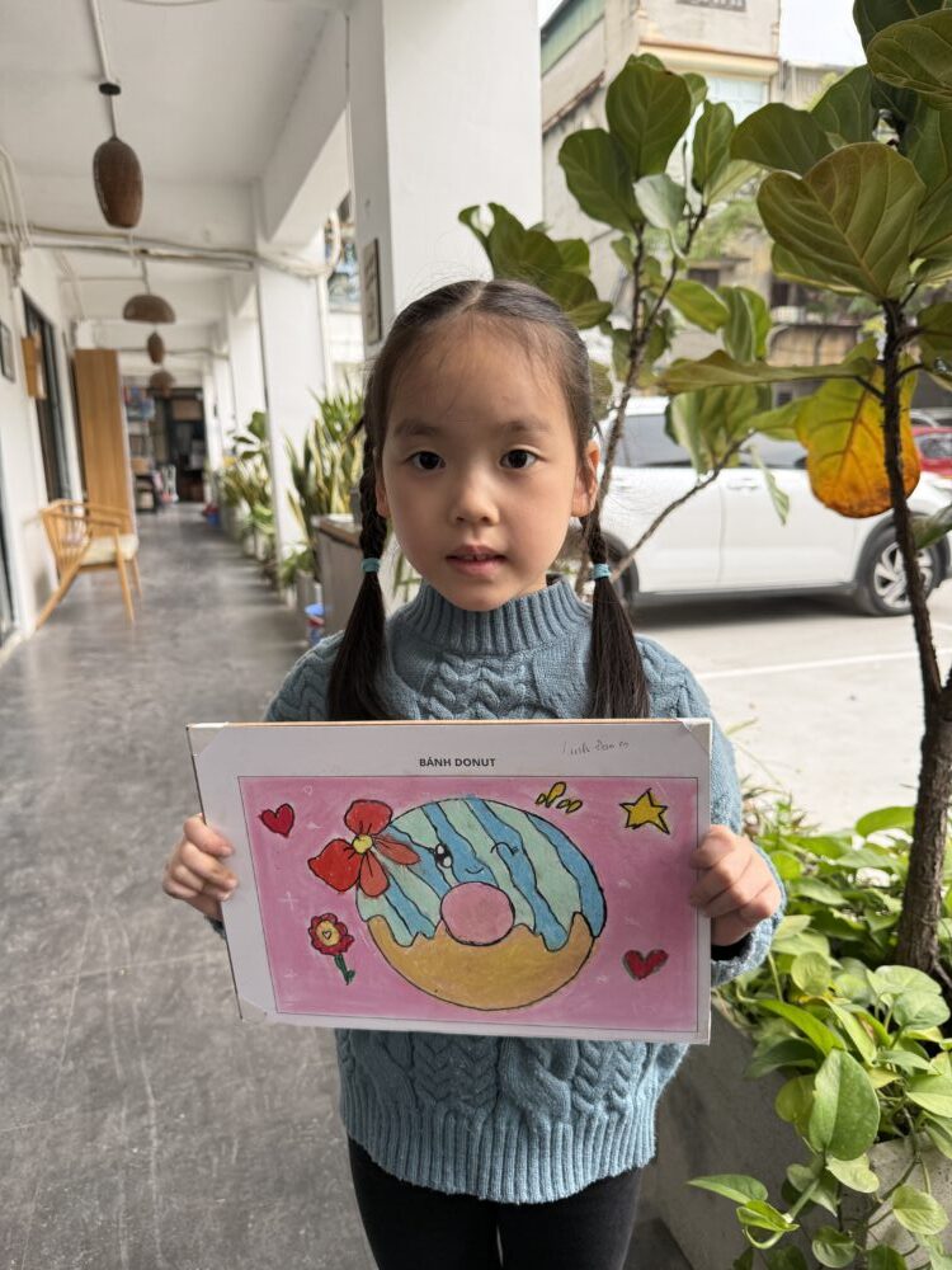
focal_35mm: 24
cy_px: 635
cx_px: 476
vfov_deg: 71.6
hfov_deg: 56.8
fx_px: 880
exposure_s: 1/1060
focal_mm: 6.76
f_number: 1.78
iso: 100
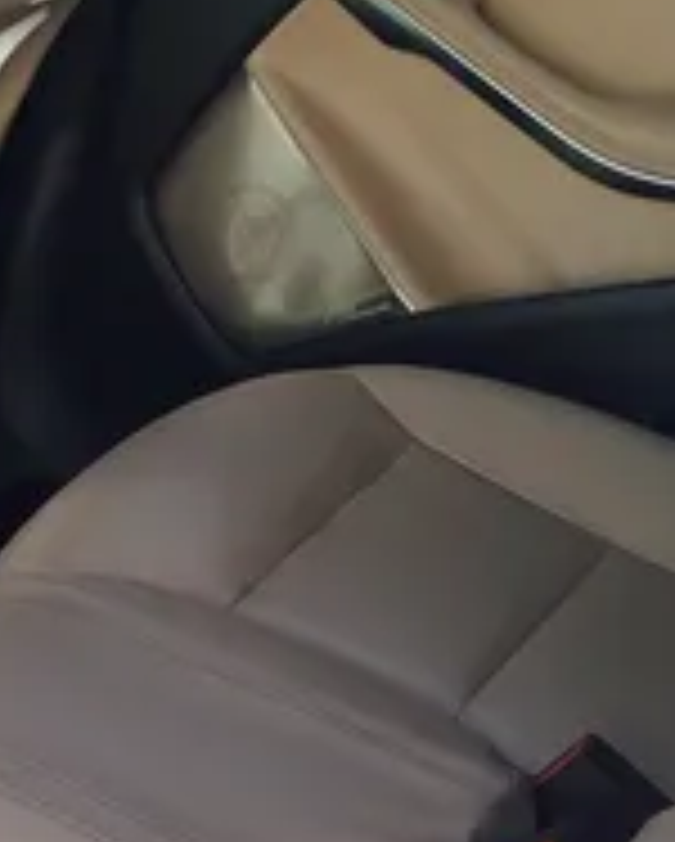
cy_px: 648
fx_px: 2244
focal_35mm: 90
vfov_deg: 21.0
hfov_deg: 15.2
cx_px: -482
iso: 50
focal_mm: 5.31
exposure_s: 1/149
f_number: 1.7
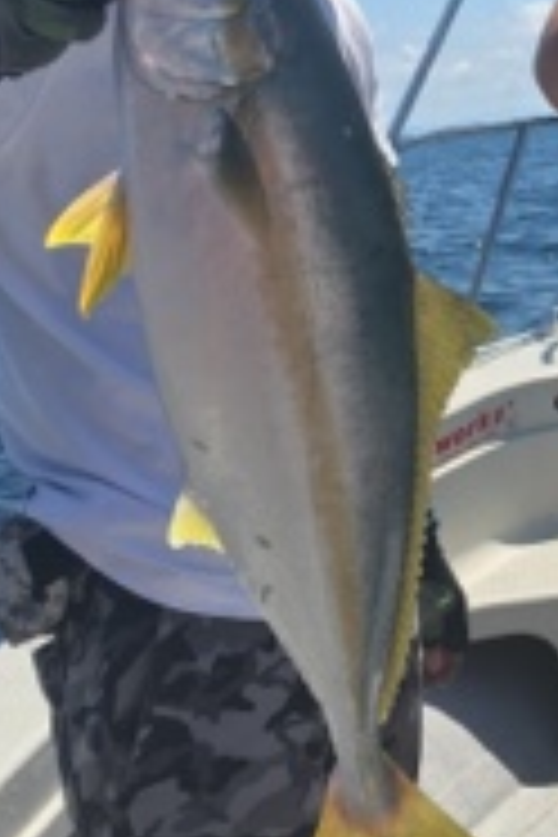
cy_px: 216
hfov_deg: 20.2
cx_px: 576
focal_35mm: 65
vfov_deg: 30.5
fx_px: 1511
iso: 25
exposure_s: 1/1282
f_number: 2.2
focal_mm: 4.15
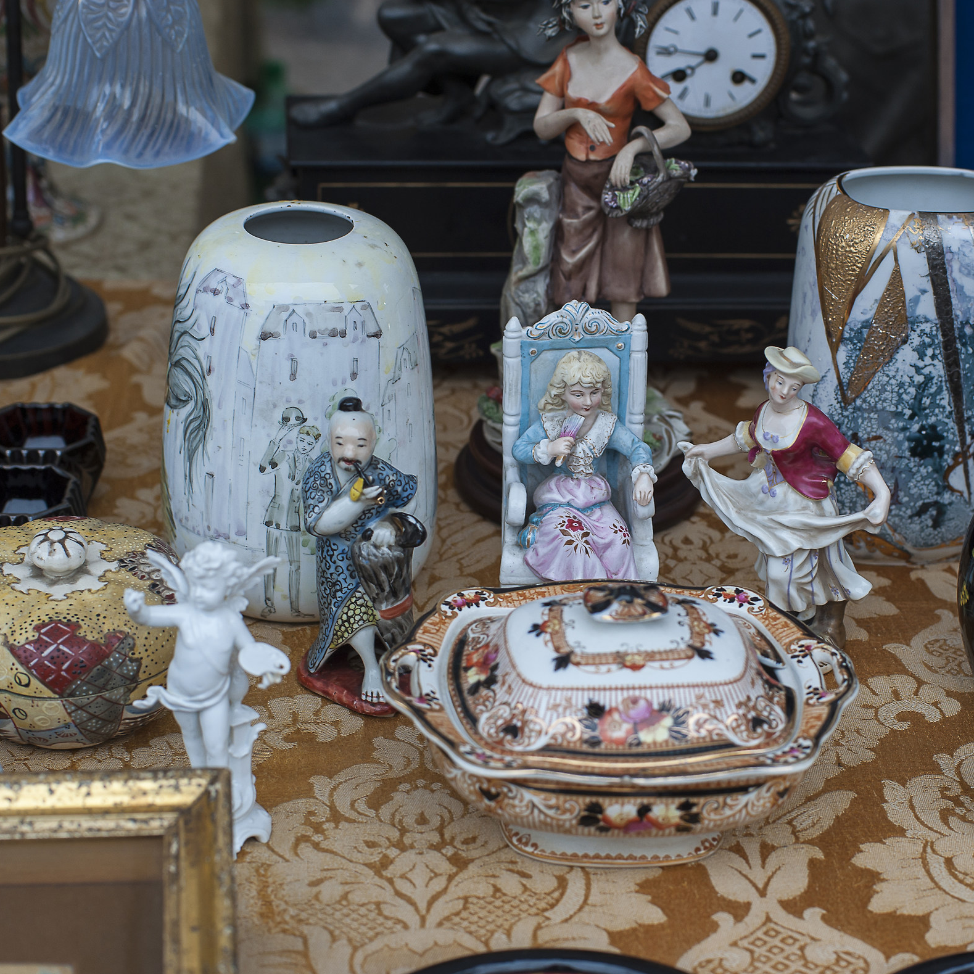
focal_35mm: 71
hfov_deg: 24.3
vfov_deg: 24.3
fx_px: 2260
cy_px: 488
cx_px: 598
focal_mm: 55
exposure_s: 1/80
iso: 250
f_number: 4
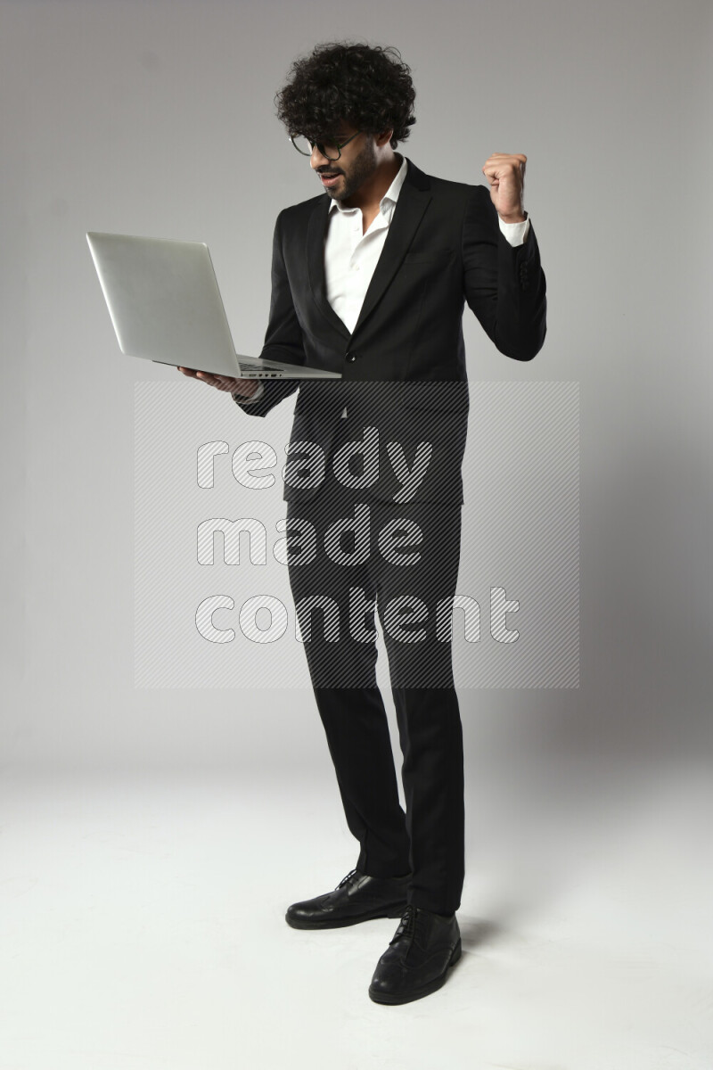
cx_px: 356
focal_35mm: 34
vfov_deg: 55.8
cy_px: 535
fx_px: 1010
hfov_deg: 38.9
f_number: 5.6
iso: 400
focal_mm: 34
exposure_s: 1/125
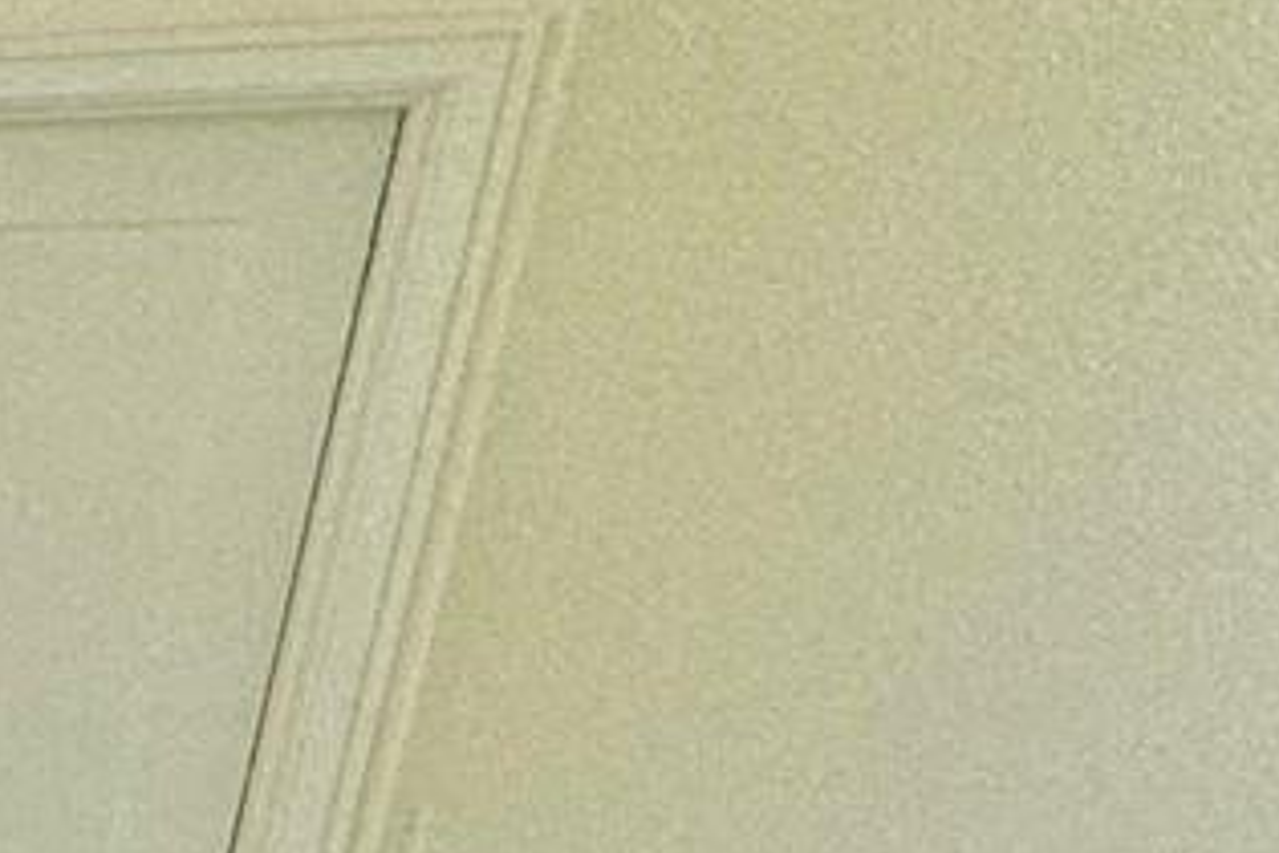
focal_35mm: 74
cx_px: -1904
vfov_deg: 16.7
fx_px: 2629
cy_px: 1292
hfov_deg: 14.5
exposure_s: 1/120
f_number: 2.2
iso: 125
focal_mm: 2.22
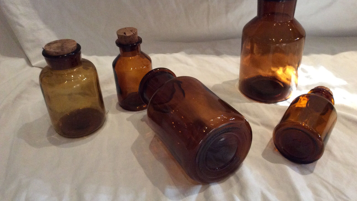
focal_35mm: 35
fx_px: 331
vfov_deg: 33.6
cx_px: 179
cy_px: 81
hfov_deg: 56.6
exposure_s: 1/25
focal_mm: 3.3
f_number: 2.4
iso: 250
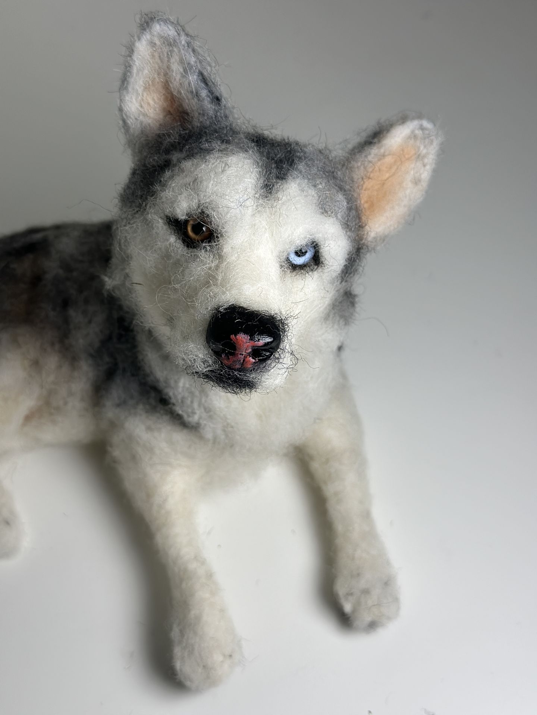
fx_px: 993
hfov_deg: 30.3
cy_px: 358
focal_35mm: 48
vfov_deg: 39.7
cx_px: 268
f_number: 1.78
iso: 80
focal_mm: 6.86
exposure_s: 1/1453
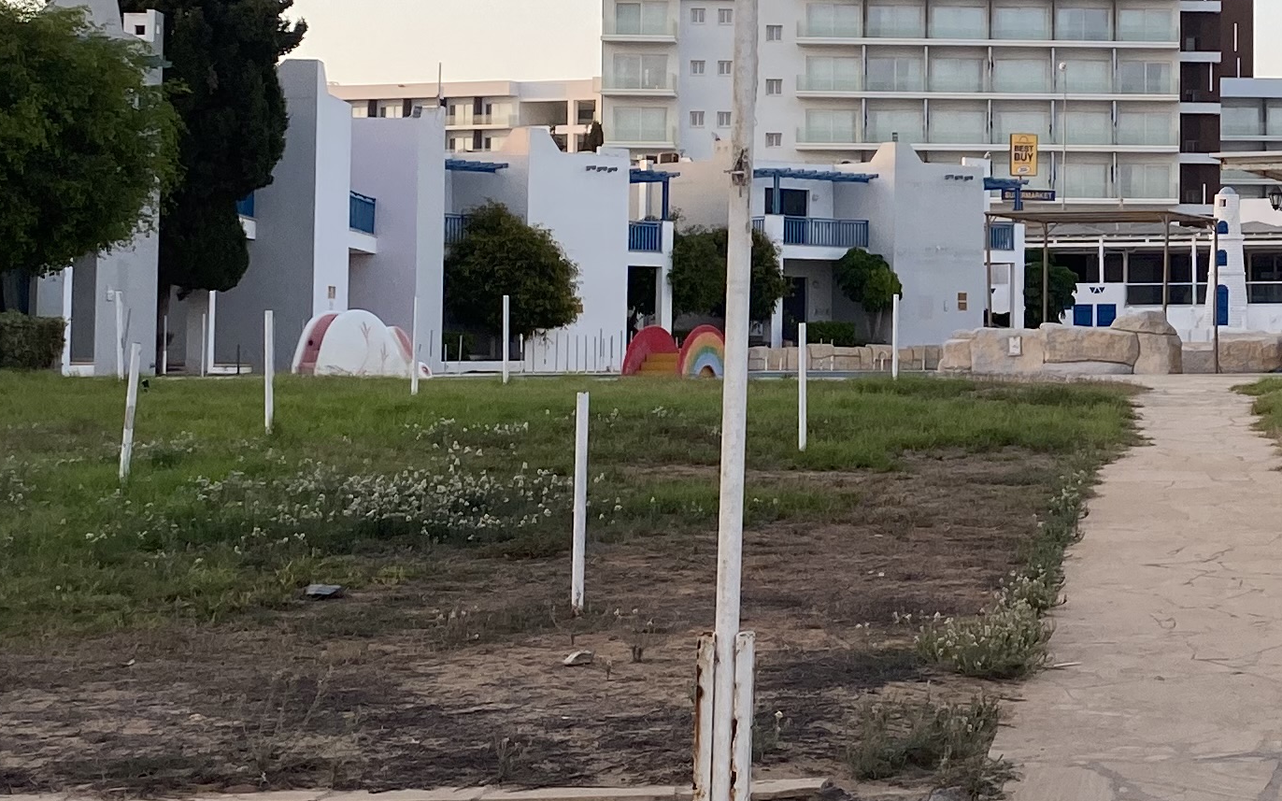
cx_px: 1318
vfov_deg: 16.0
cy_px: 217
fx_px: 2830
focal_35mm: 81
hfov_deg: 24.2
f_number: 1.8
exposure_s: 1/432
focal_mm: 4.25
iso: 32
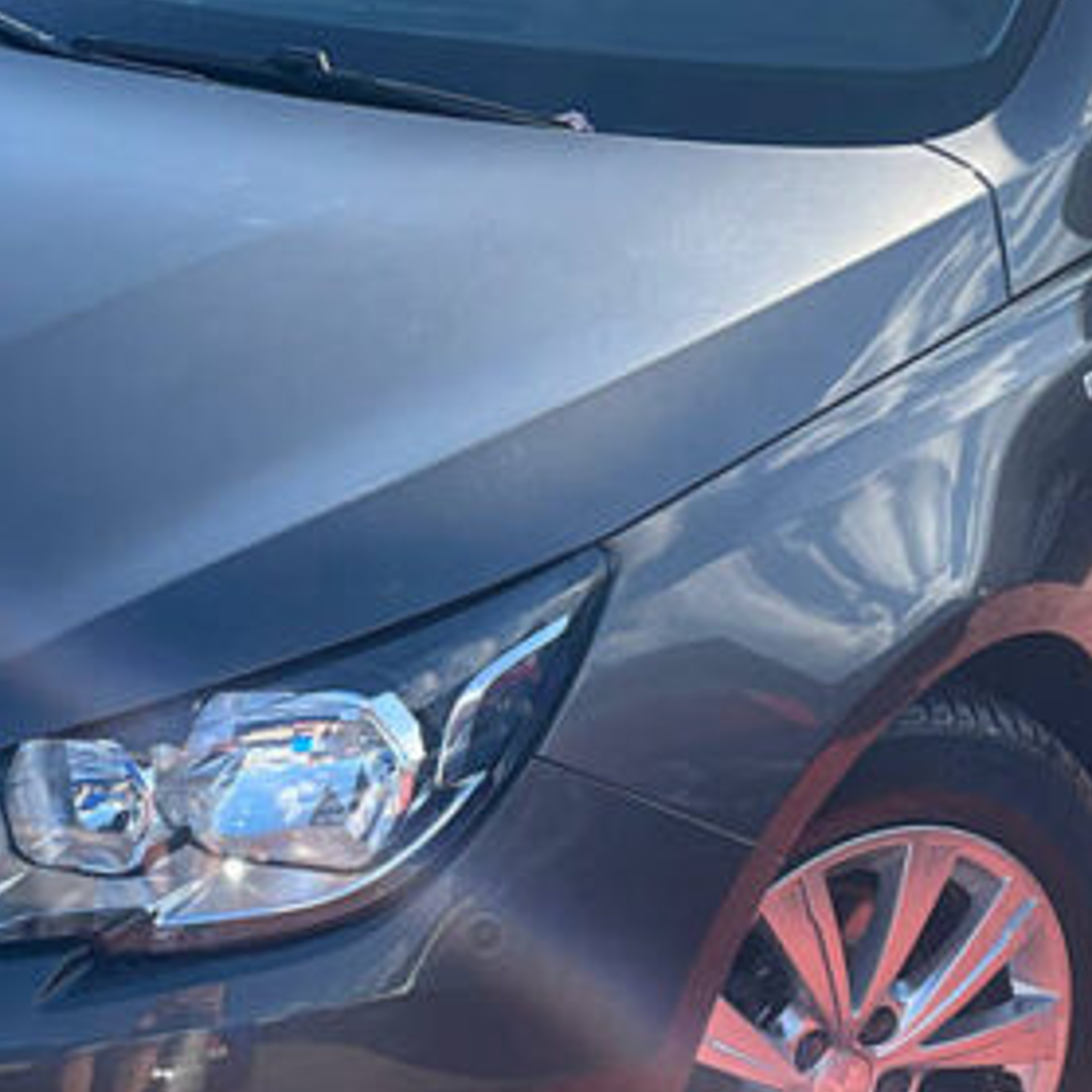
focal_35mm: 66
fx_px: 2356
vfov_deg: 26.1
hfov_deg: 26.0
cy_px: 548
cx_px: 407
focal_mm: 4.2
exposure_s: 1/1072
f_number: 1.6
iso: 32
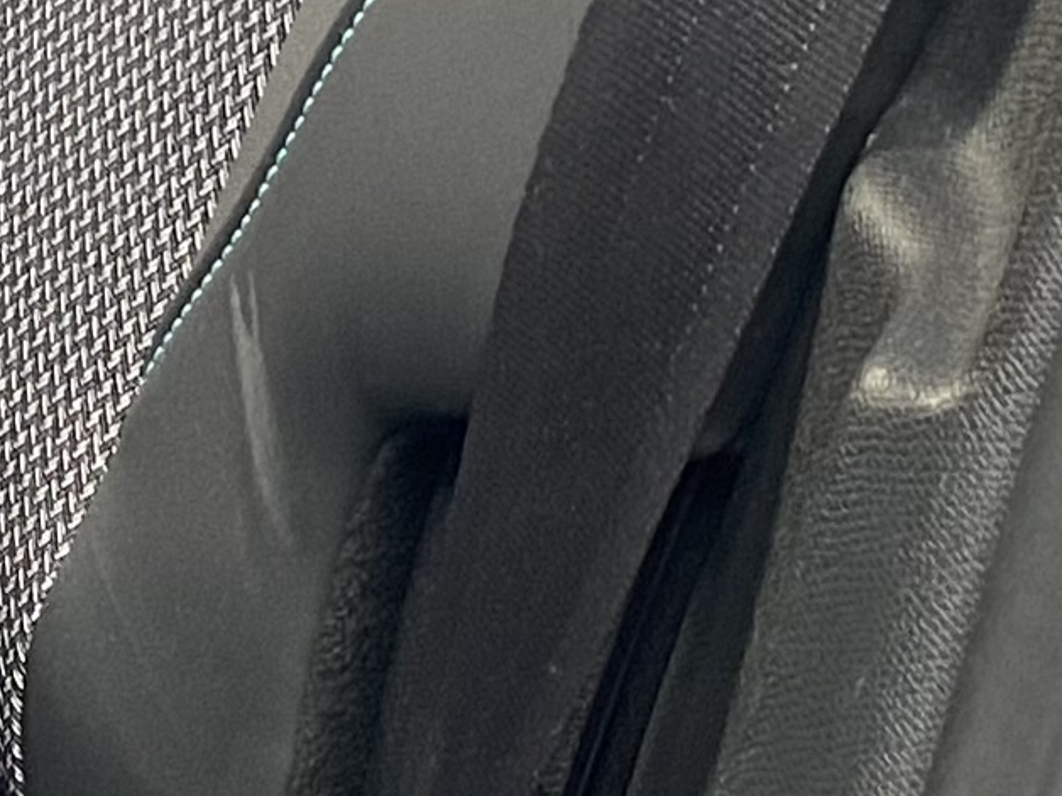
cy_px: -703
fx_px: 5123
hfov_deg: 11.5
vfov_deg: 8.5
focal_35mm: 167
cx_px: -340
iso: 125
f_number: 1.8
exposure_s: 1/91
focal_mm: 4.25
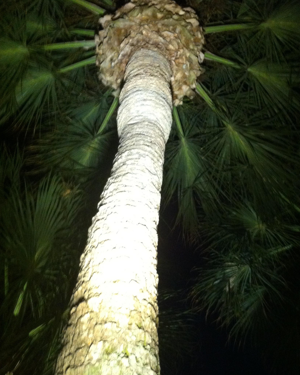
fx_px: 477
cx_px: 161
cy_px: 233
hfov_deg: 34.9
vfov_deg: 42.6
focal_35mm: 43
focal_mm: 3.85
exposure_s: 1/15
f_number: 2.8
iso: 500
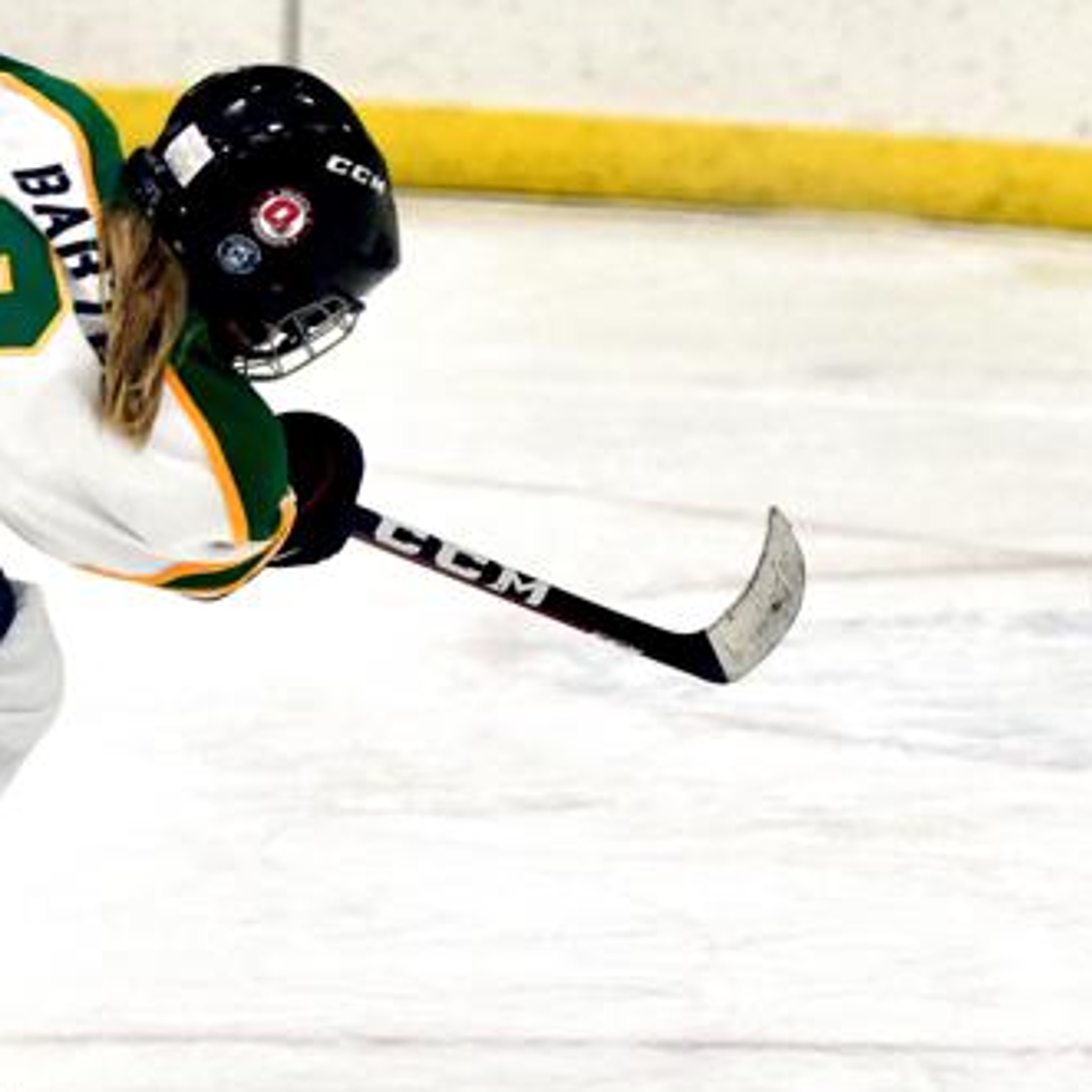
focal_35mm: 434
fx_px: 15490
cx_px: 1052
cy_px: 942
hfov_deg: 4.0
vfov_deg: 4.0
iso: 1600
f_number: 3
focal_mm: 110
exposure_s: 1/800
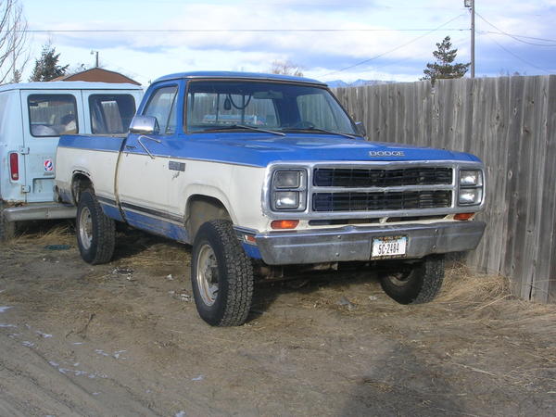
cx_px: 278
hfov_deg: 36.2
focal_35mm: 53
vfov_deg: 27.5
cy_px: 208
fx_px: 851
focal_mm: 8
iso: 50
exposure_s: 1/124
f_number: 6.4
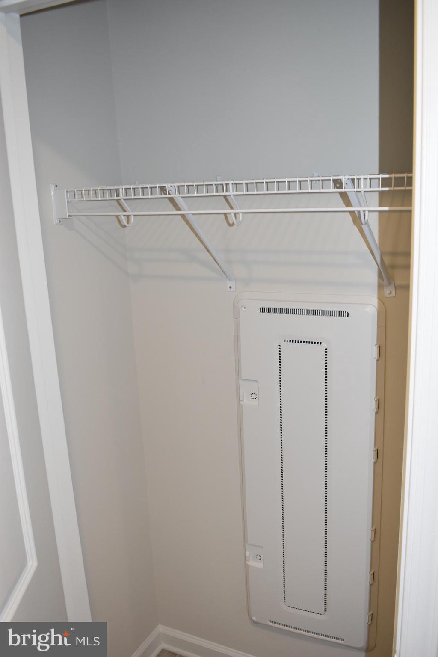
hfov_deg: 41.7
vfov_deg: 59.5
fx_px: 575
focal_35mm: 32
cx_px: 219
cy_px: 328
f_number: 5
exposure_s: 1/100
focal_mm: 21
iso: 800
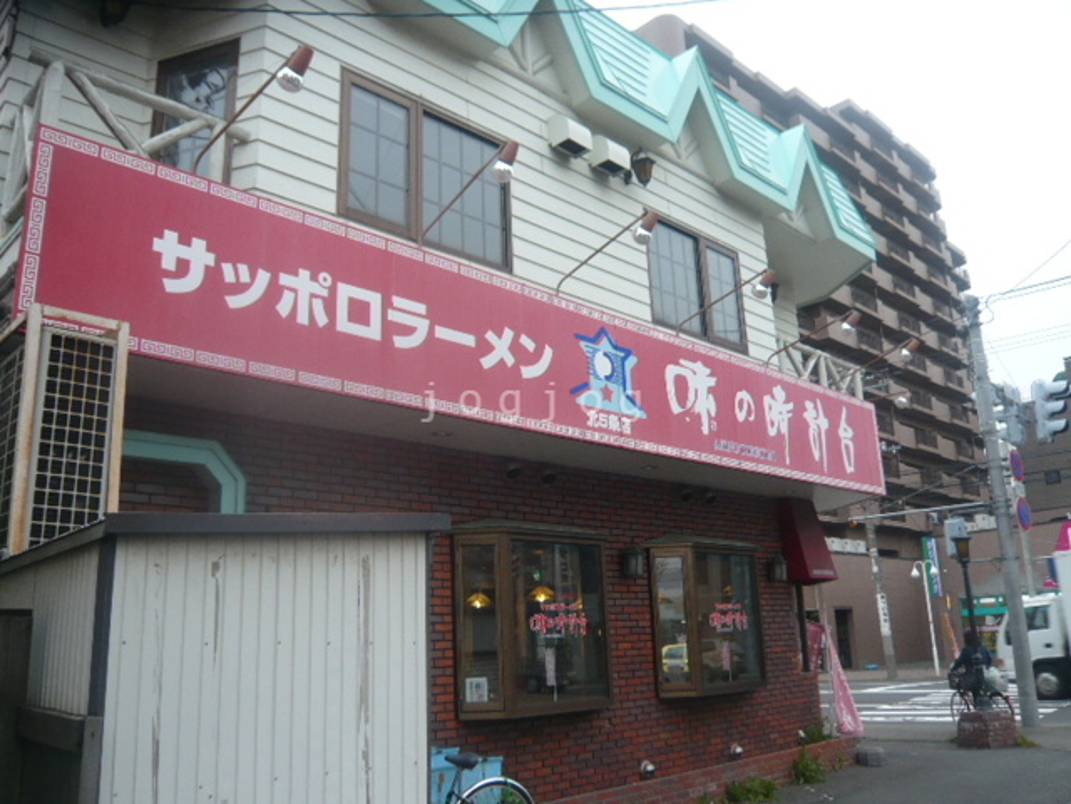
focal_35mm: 28
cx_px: 536
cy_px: 402
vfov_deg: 49.7
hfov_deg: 63.4
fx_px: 866
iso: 100
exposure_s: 1/125
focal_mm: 4.6
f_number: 2.8
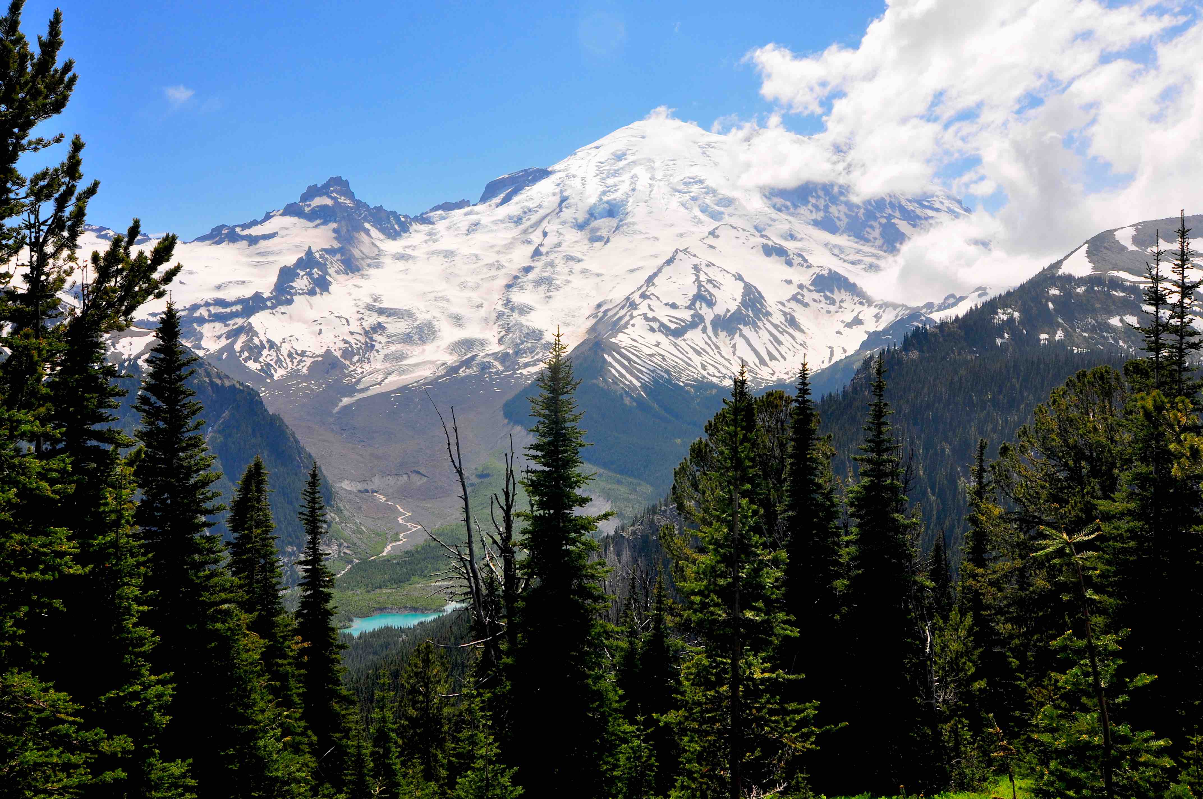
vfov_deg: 39.9
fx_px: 1101
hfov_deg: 57.3
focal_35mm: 33
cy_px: 400
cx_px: 602
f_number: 16
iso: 200
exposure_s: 1/200
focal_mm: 22
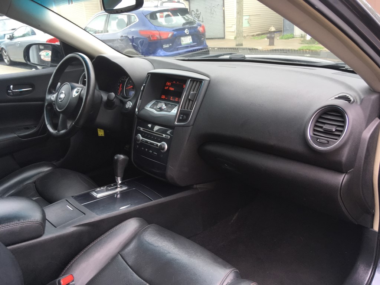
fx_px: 318
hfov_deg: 61.7
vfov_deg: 48.2
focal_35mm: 29
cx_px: 190
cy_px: 142
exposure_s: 1/120
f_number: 2.2
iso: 32
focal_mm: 4.15
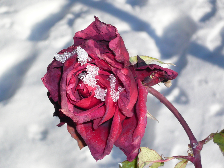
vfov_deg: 16.6
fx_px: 576
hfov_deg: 22.0
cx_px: 105
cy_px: 85
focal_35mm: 89
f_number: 4.8
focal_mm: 13.2
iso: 100
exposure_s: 1/800
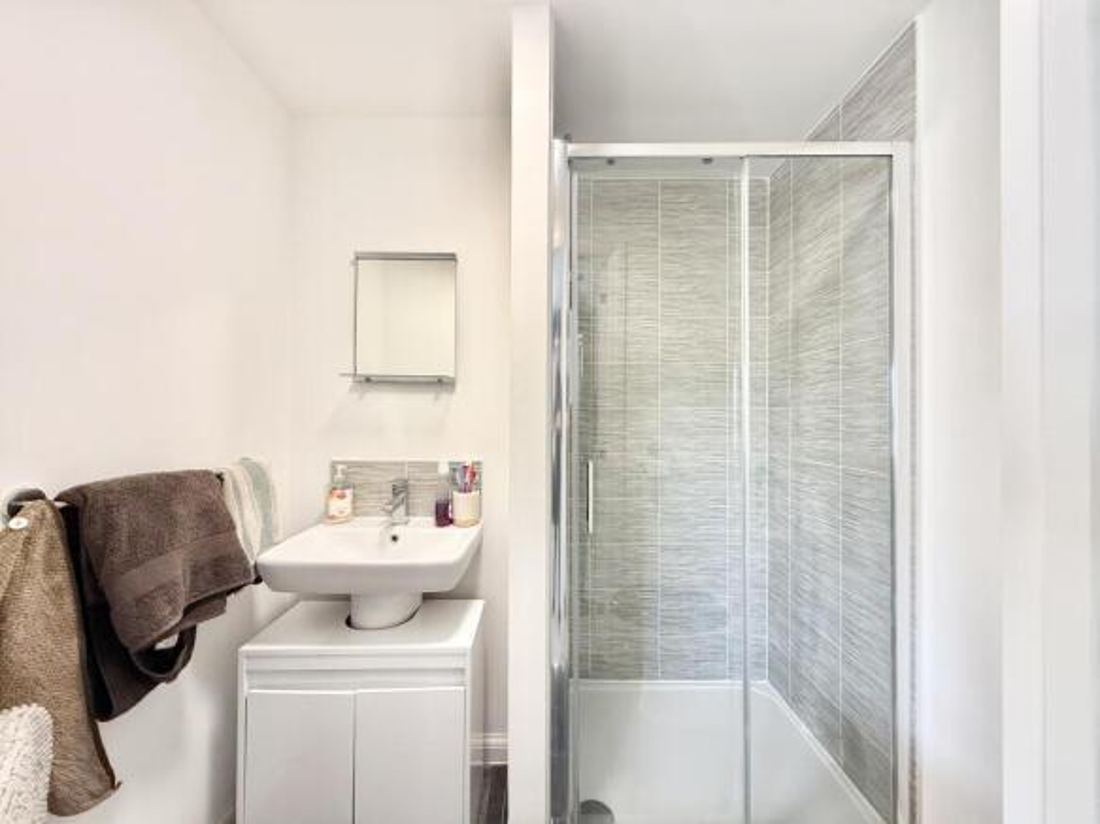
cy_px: 412
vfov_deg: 85.7
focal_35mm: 14
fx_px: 445
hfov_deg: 102.1
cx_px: 550
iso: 160
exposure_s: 1/99
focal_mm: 2.22
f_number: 2.2
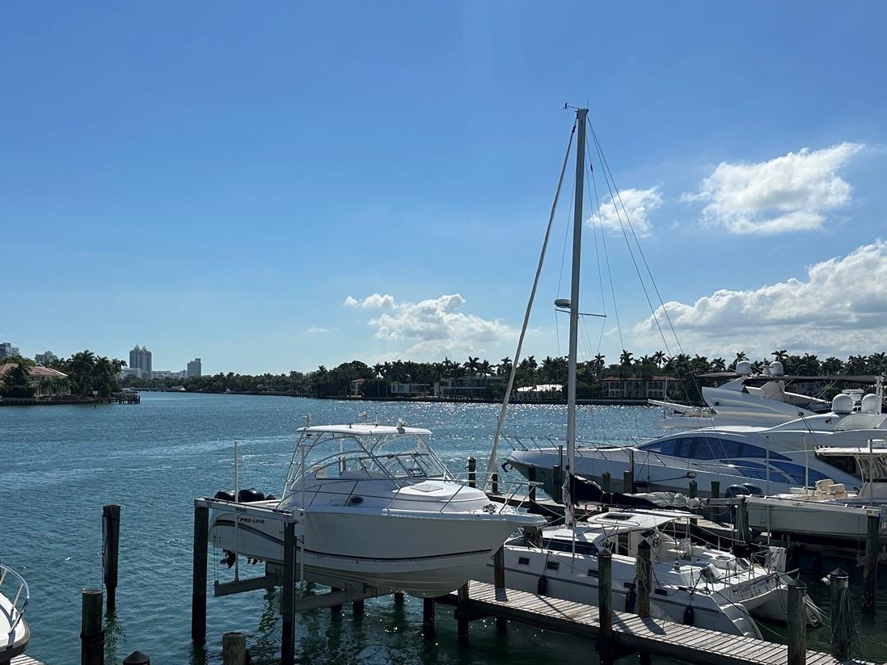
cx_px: 379
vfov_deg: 40.4
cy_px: 414
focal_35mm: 35
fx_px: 897
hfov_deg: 52.4
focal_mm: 6.86
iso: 80
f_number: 1.78
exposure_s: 1/13699
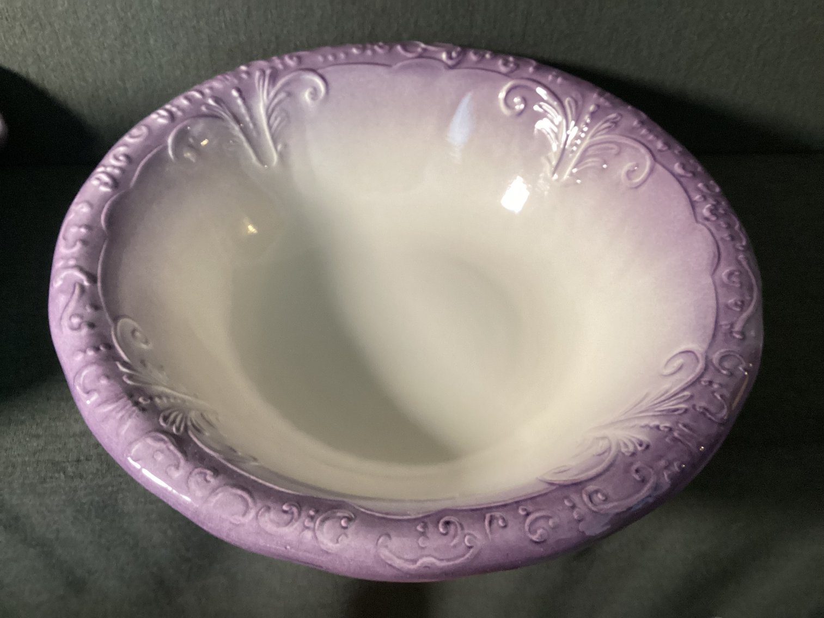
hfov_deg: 58.3
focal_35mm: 31
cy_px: 309
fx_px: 738
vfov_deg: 45.4
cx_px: 412
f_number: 2.4
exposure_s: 1/60
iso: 250
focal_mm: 3.3
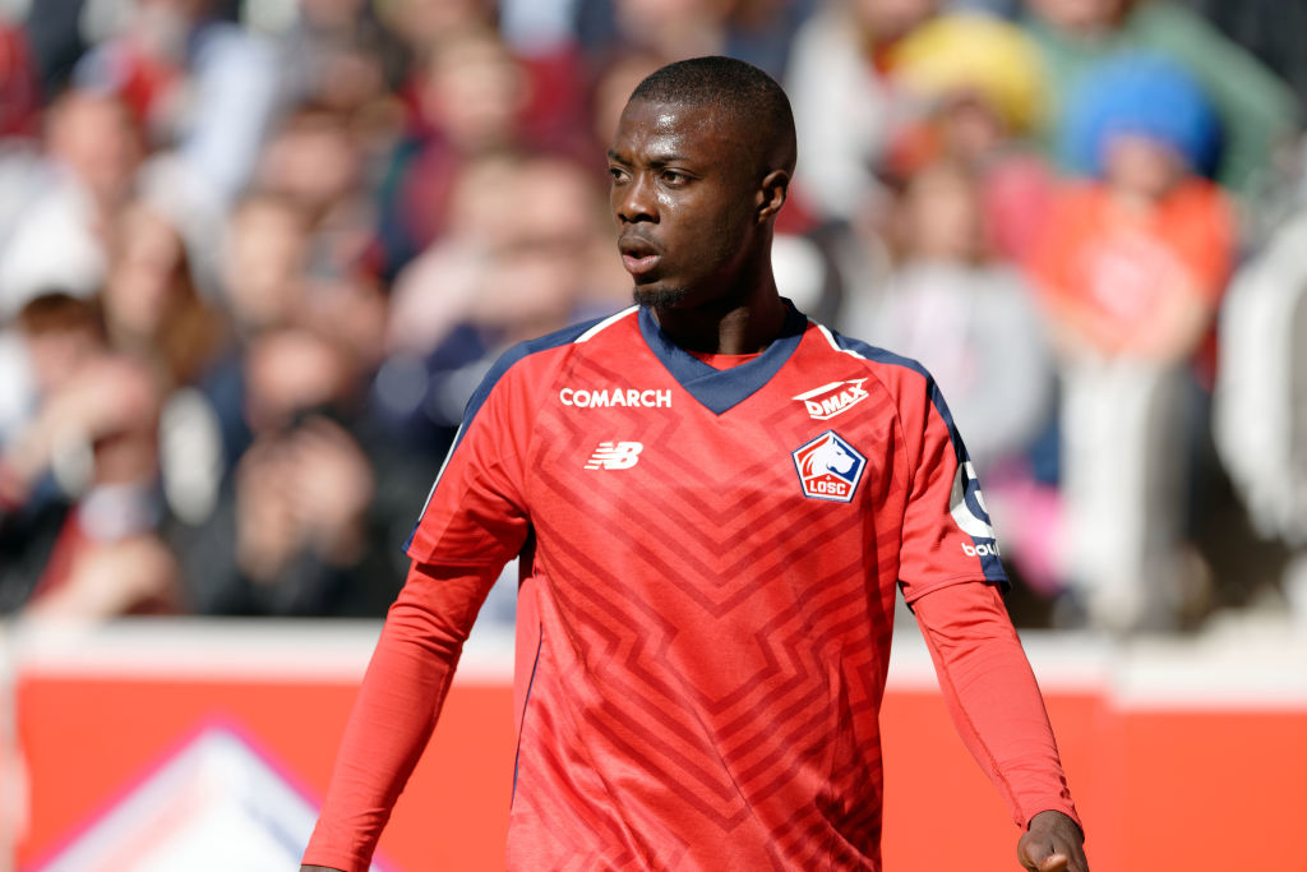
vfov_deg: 2.8
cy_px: 436
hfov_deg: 4.1
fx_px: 18154
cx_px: 654
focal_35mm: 500
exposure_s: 1/800
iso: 100
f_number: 4
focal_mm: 500
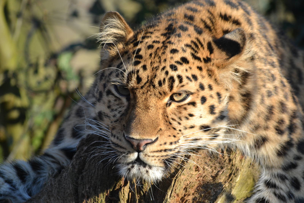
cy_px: 102
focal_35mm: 750
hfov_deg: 2.7
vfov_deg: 1.8
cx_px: 152
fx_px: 6333
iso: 800
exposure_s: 1/500
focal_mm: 500
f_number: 6.3
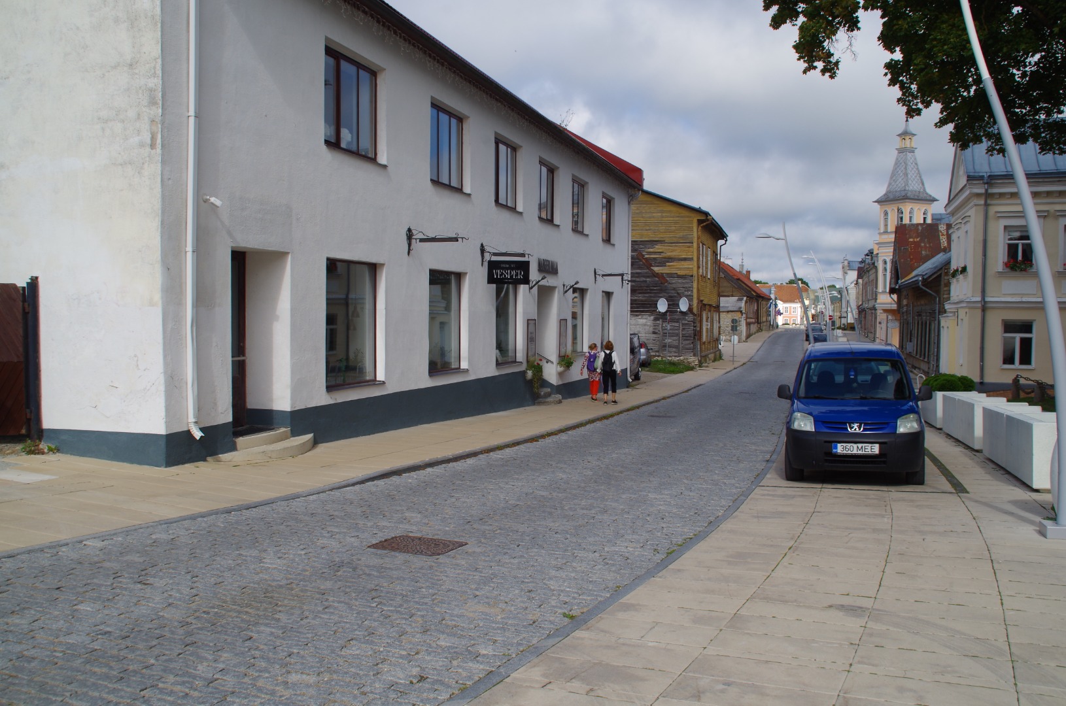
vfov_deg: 36.7
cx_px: 533
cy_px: 353
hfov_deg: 53.2
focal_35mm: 36
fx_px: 1064
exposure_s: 1/160
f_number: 11
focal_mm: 24
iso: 100
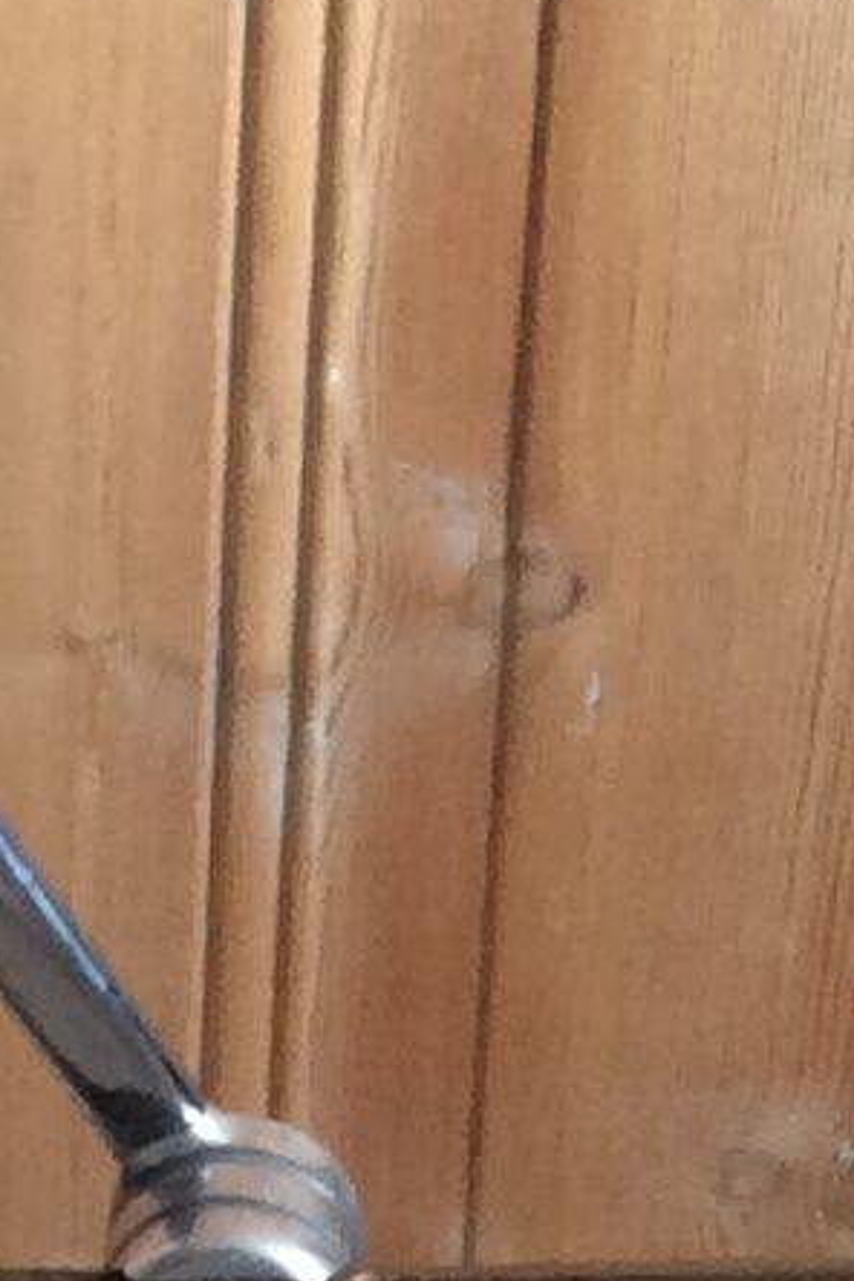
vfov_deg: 10.2
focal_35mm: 194
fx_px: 6903
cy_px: 2057
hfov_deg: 7.1
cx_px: 185
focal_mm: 3.3
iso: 64
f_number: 2.4
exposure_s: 1/25
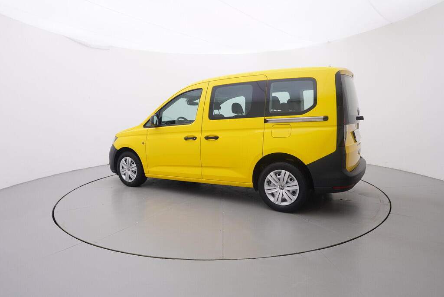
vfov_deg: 56.2
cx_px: 222
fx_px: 278
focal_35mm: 22
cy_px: 148
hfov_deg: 77.3
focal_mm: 15
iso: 200
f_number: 5
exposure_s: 1/80
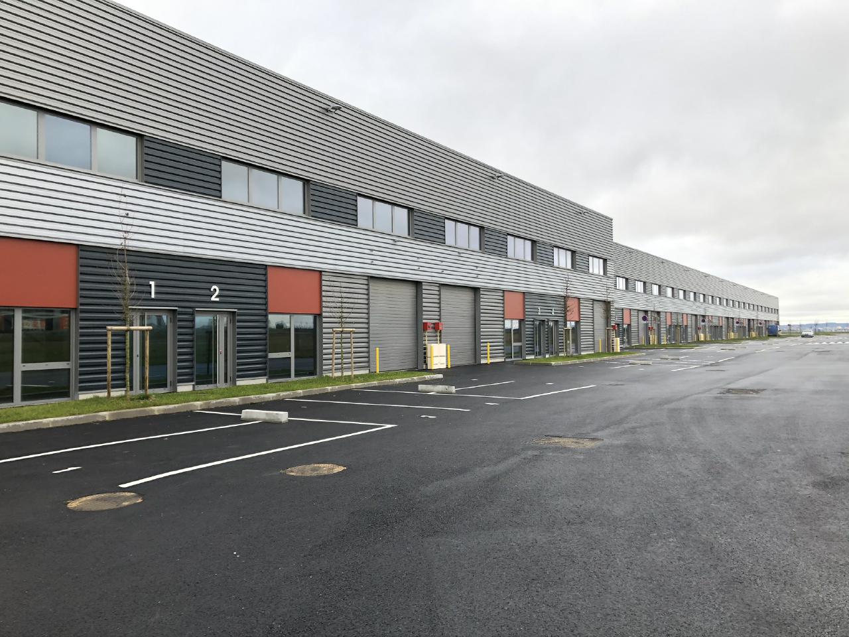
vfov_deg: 49.7
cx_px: 424
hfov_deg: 63.4
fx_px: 687
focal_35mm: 28
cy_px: 318
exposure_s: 1/326
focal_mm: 3.99
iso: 20
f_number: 1.8
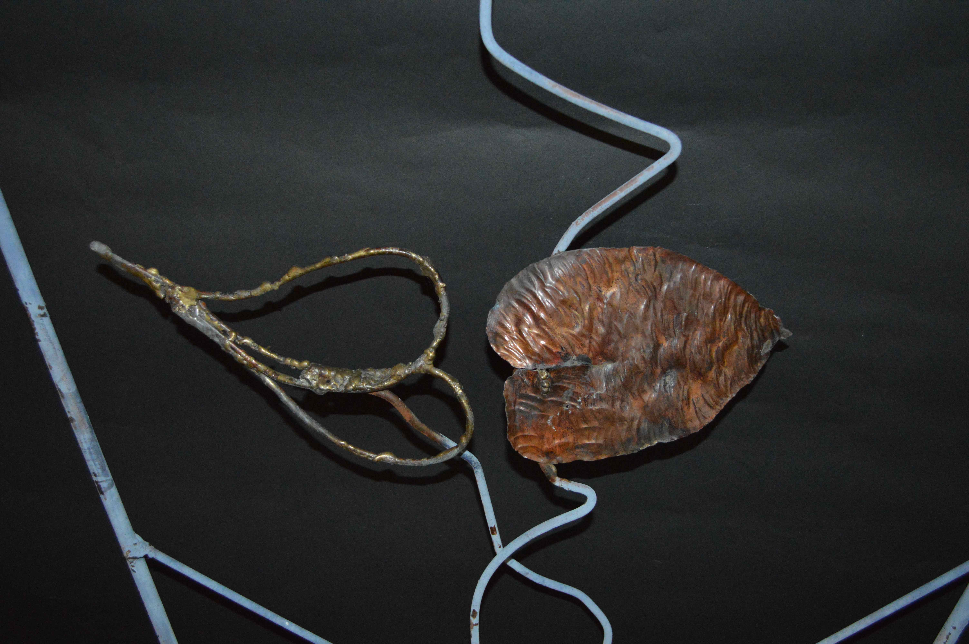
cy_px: 322
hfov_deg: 53.2
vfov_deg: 36.8
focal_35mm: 36
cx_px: 484
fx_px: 968
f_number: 4
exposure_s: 1/60
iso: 3200
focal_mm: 24
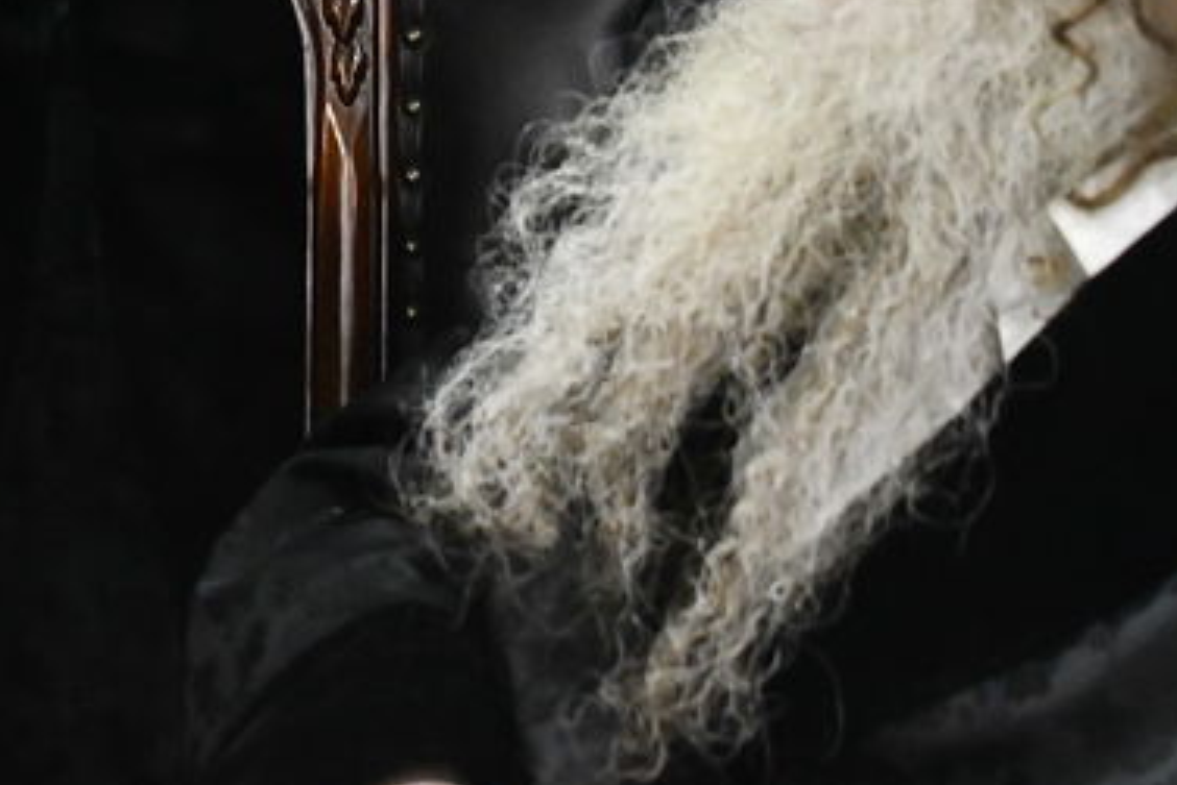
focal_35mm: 119
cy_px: -411
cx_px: 6
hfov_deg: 16.8
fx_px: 3892
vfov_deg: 11.1
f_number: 5.6
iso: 2500
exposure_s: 1/160
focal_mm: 32
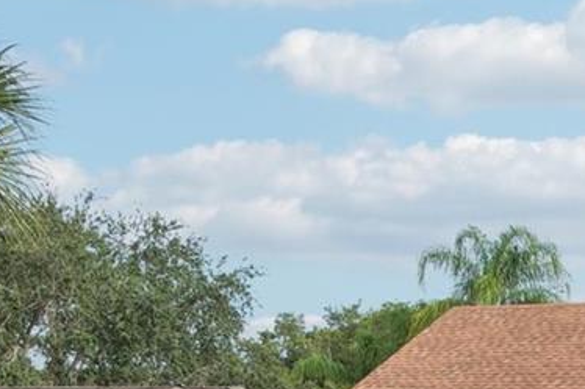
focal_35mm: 94
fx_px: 1527
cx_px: 505
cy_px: 769
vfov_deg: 12.8
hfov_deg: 21.3
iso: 140
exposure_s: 1/1250
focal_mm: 8.38
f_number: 2.8
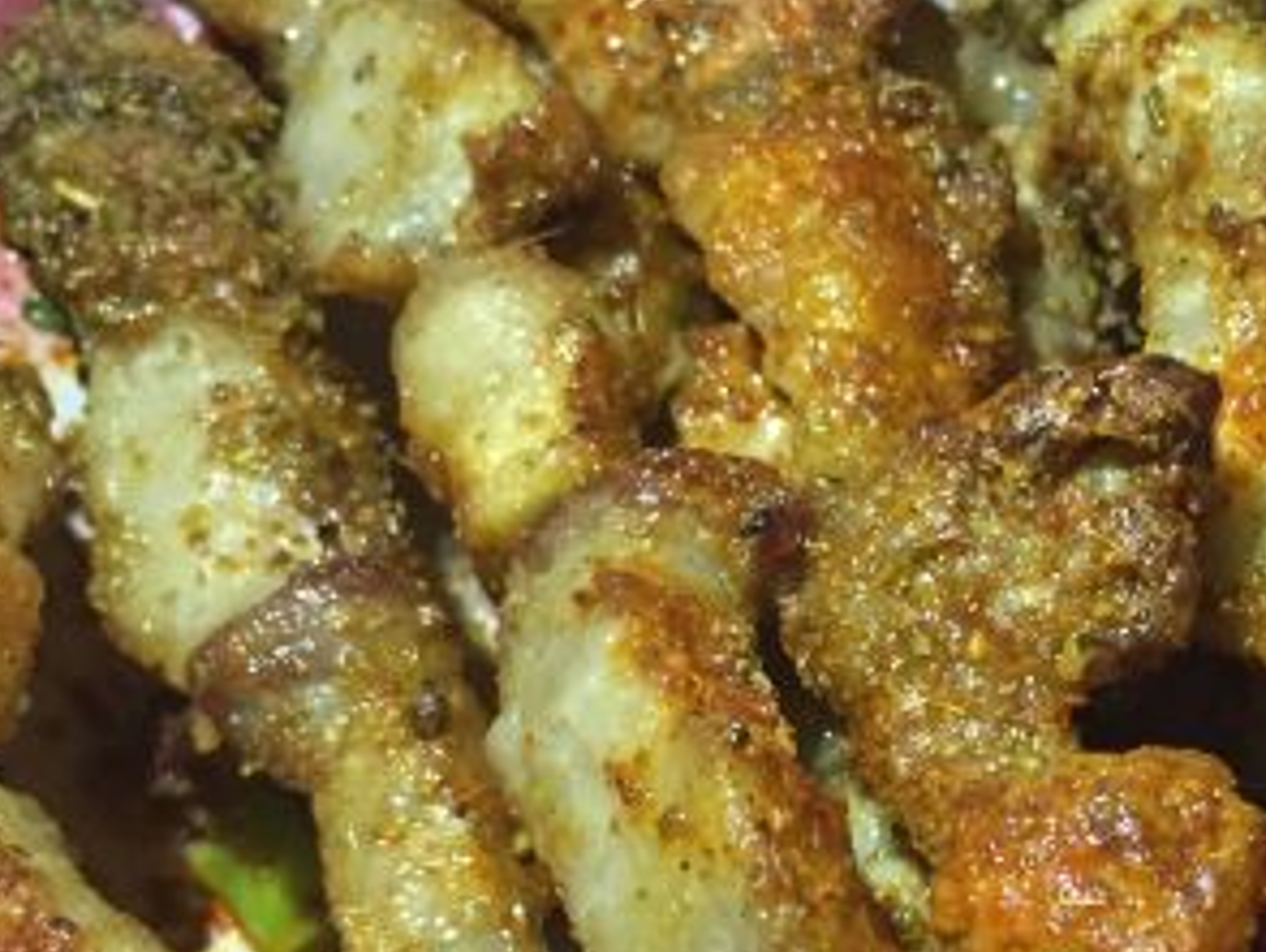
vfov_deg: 21.0
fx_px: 2526
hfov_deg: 27.6
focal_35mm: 69
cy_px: 808
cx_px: 995
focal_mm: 4.15
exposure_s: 1/33
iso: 250
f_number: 2.2
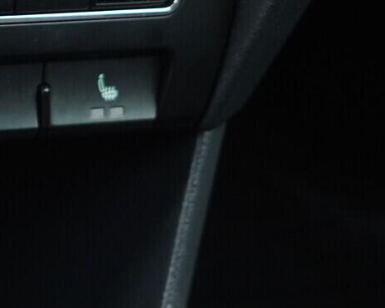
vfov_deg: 14.3
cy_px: 6
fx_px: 1208
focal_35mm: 106
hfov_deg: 16.3
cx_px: -216
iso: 640
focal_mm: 24
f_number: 2.8
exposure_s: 1/40
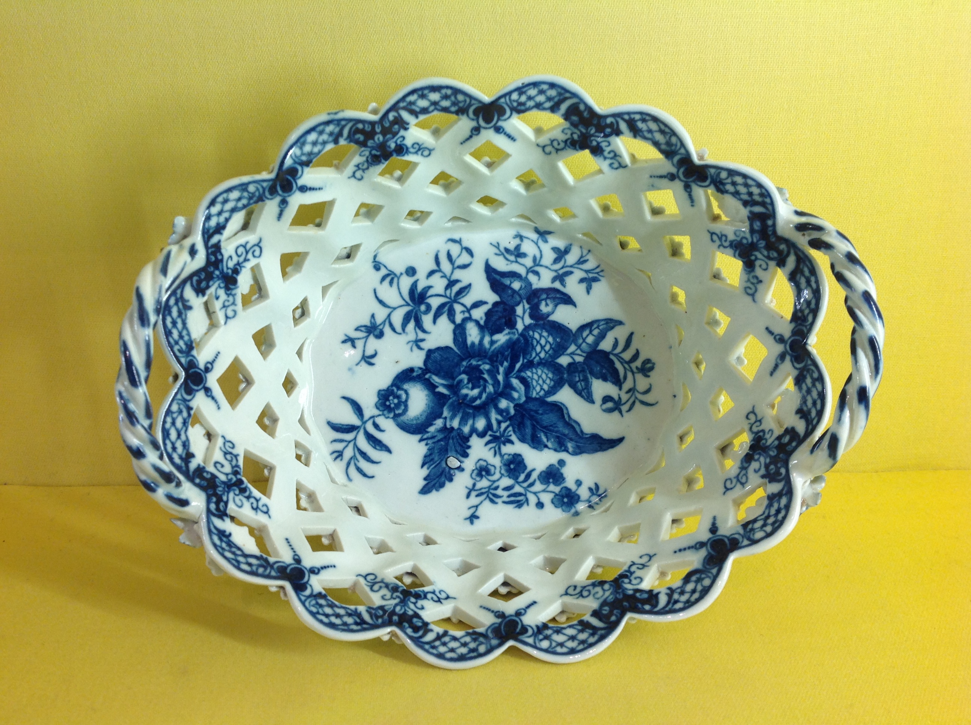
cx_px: 486
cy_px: 362
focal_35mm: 35
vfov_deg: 40.6
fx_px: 980
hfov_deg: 52.7
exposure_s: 1/20
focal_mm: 4.28
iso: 50
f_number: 2.4
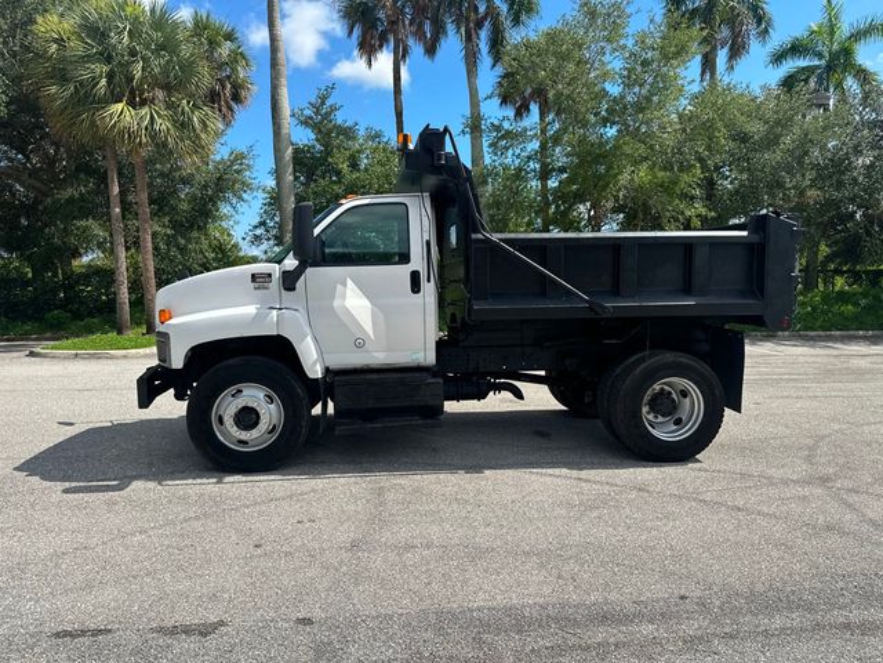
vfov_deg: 56.8
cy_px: 332
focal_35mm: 24
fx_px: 612
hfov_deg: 71.6
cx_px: 442
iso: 80
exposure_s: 1/4762
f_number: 1.78
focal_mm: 6.86
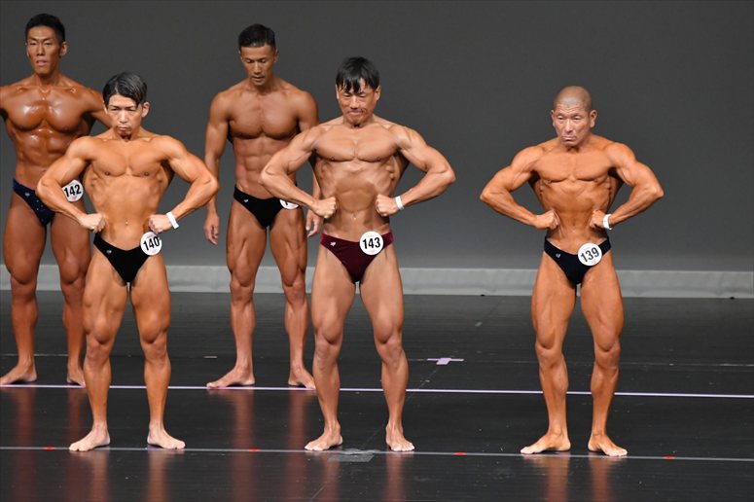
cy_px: 251
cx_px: 377
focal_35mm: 315
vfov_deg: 4.4
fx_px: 6594
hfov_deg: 6.5
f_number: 5.6
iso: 4000
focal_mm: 210
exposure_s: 1/400
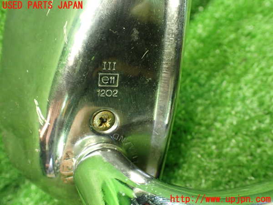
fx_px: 237
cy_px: 102
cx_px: 136
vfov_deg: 46.8
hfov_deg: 60.0
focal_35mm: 30
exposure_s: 1/60
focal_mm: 5.4
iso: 800
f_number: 2.3
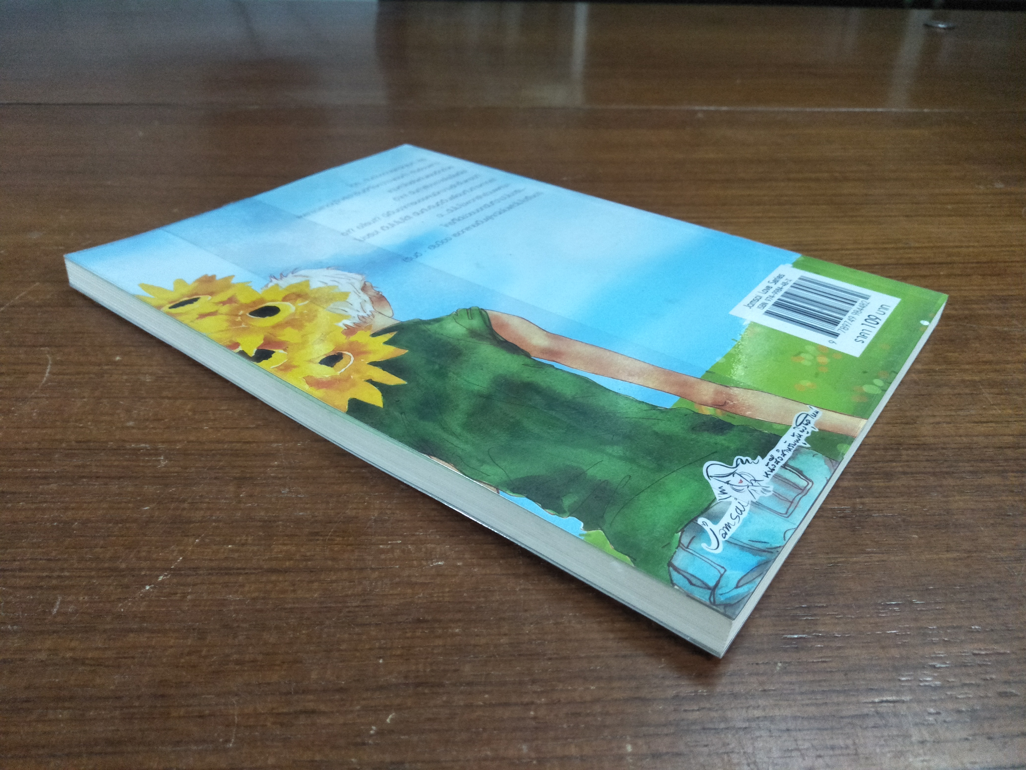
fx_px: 593
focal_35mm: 20
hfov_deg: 81.7
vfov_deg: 66.0
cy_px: 385
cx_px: 513
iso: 242
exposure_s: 1/33
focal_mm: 3.46
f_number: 2.2
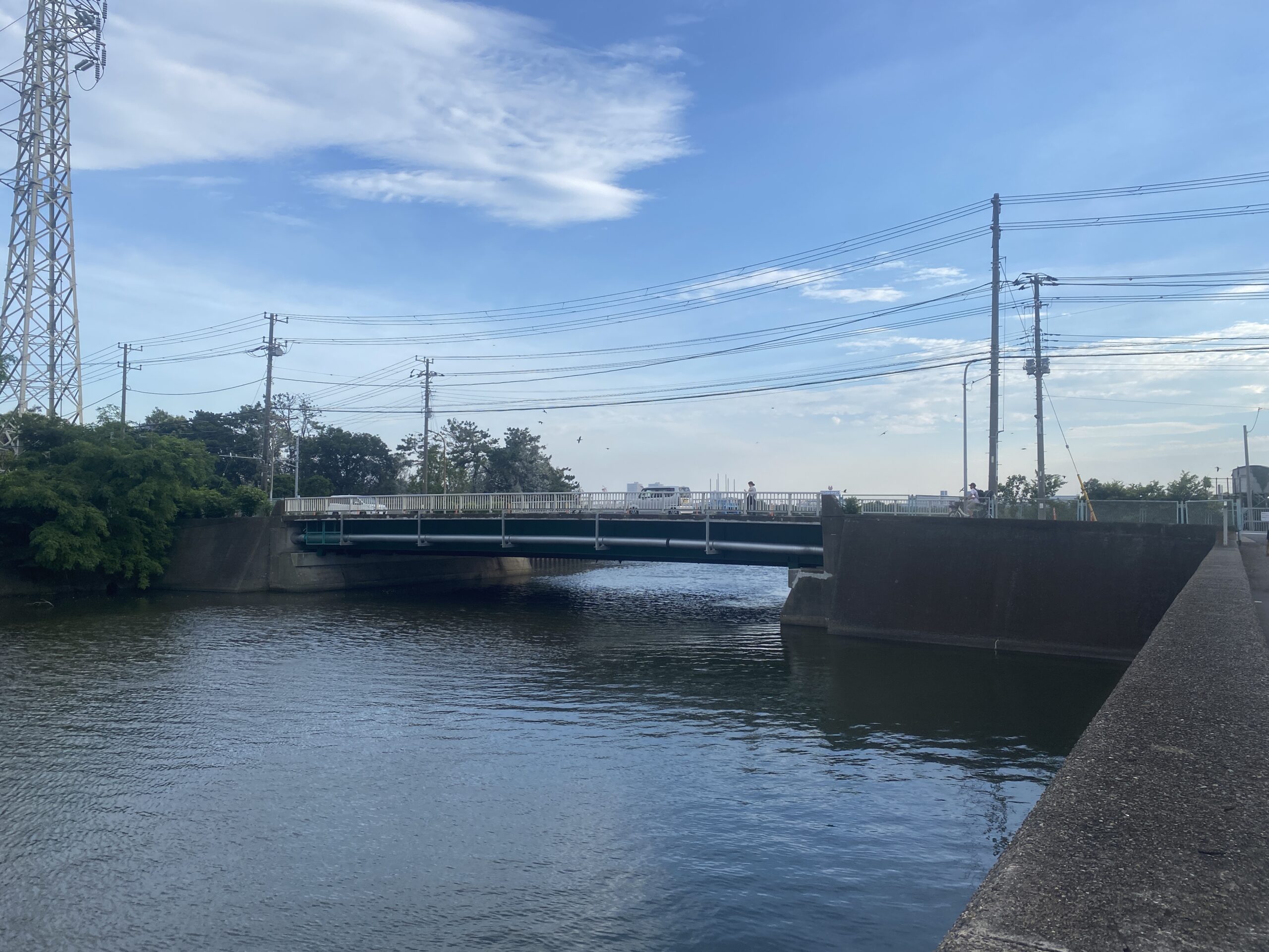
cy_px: 476
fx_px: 953
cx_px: 634
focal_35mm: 26
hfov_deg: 67.3
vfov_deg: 53.1
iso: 32
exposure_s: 1/1808
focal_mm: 4.25
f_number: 1.8
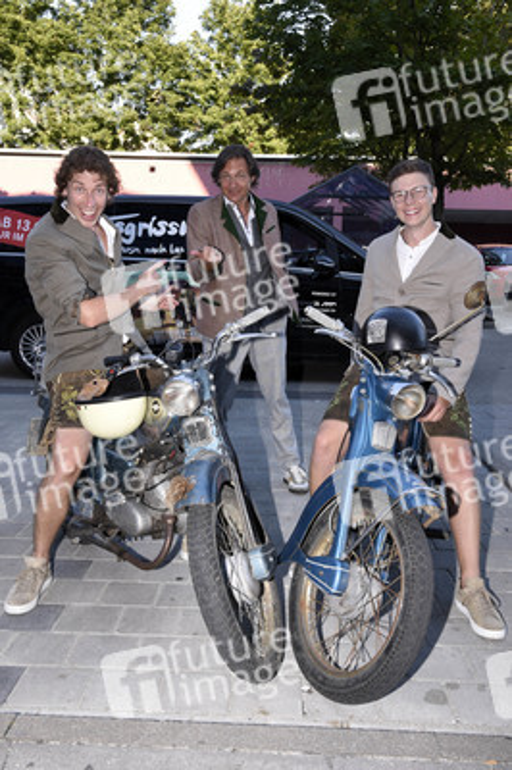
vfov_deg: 58.8
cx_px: 256
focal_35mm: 32
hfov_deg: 41.0
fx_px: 684
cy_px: 385
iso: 500
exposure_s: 1/160
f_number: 8
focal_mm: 32
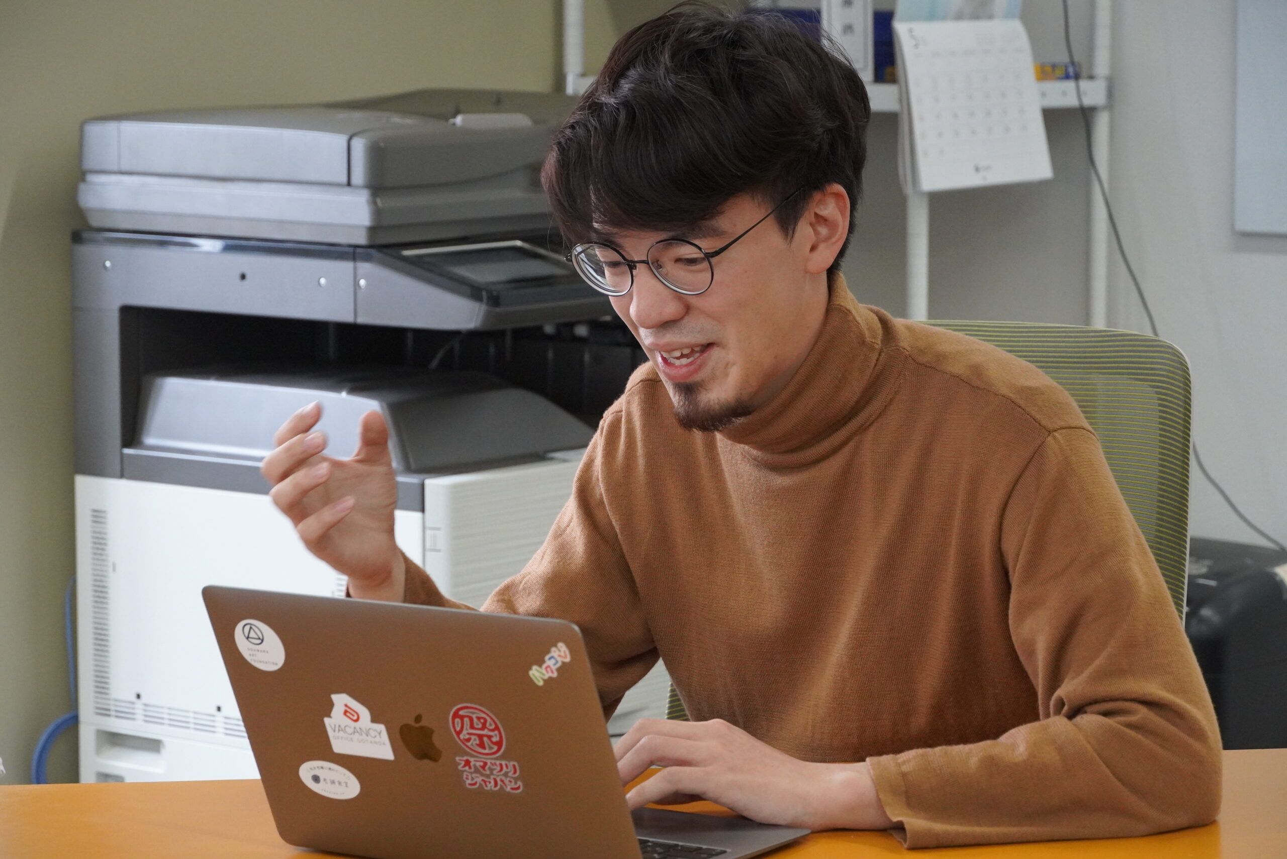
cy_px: 430
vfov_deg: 13.2
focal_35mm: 104
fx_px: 3702
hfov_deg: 19.7
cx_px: 644
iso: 3200
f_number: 5.6
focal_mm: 69
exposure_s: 1/160
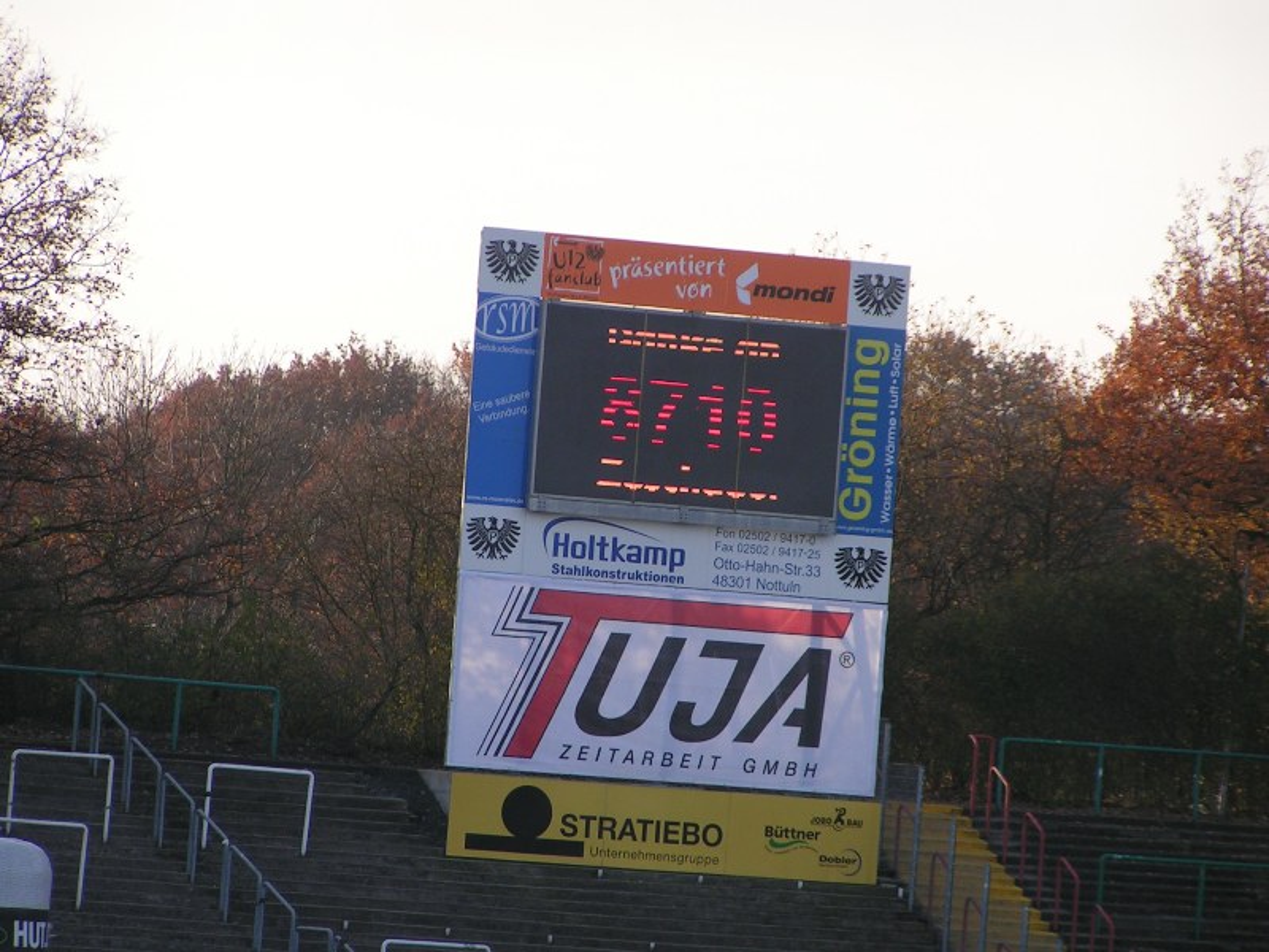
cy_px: 476
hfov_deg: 7.6
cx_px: 634
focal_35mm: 259
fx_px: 9495
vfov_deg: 5.7
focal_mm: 39.6
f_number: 3.5
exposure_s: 1/320
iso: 50
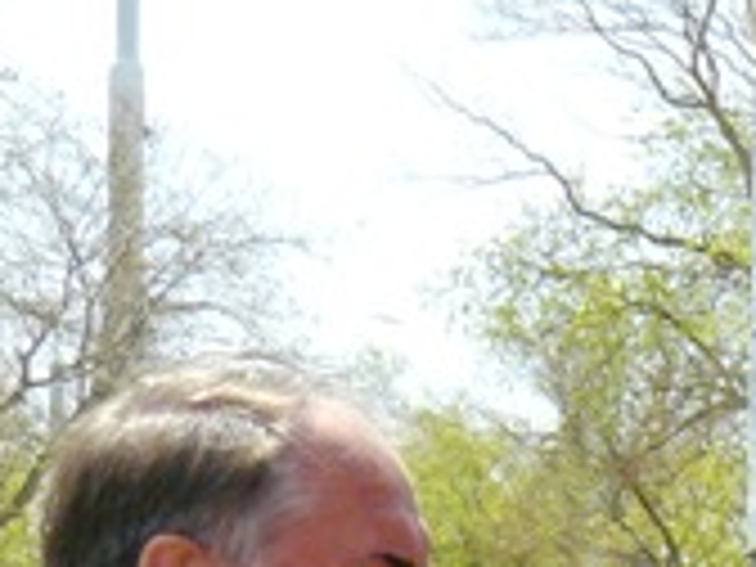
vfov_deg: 10.4
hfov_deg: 13.0
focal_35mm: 137
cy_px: 904
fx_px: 2992
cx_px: 1354
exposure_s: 1/320
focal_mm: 6
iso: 200
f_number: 5.6
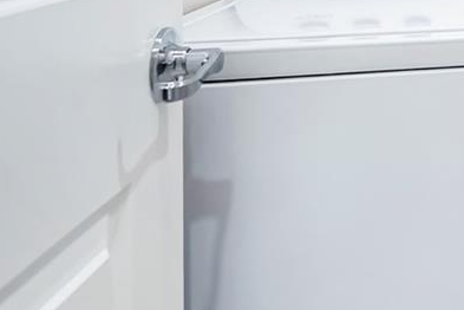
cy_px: -133
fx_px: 735
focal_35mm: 57
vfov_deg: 20.8
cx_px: 714
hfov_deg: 25.4
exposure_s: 1/1600
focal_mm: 14
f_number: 4
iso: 500
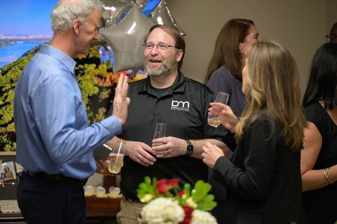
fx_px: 1122
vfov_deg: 11.4
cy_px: 112
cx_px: 168
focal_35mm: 120
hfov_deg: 17.1
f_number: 2.8
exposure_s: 1/200
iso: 800
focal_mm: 120
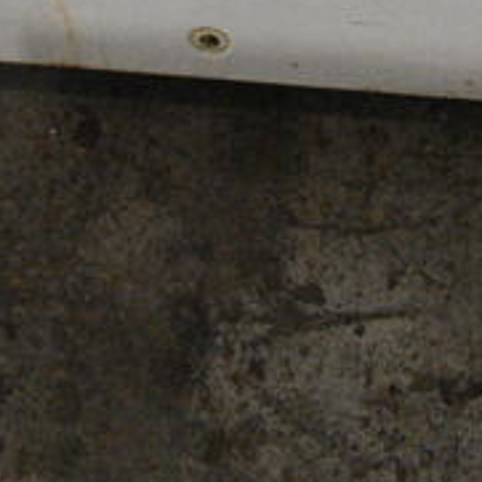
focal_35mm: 116
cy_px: -675
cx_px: 152
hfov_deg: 15.0
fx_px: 1827
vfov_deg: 12.1
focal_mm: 18
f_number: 8
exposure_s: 1/250
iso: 6400
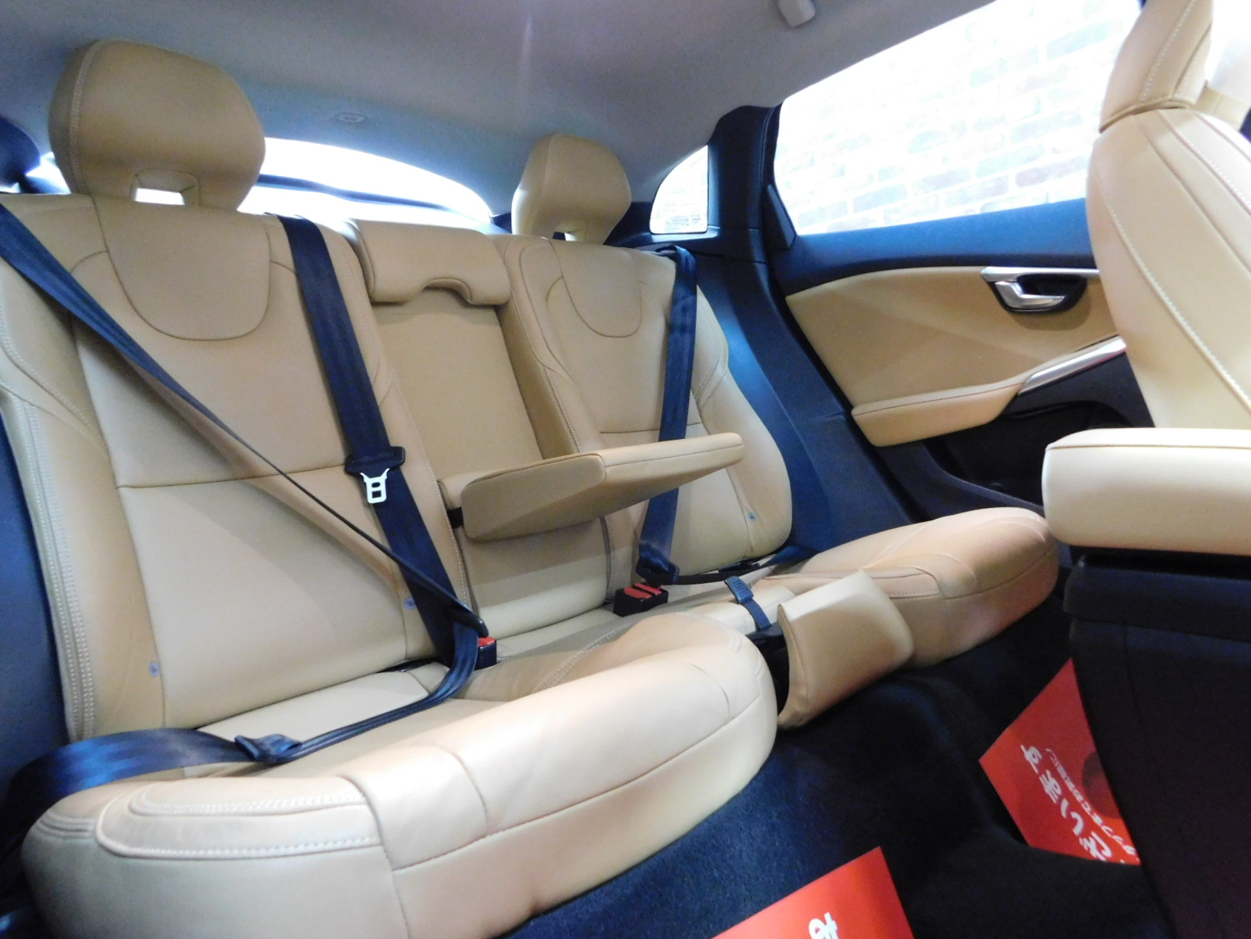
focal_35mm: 23
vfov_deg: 58.9
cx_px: 626
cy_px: 470
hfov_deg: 73.9
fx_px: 831
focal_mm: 4
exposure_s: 1/3
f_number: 3
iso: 800
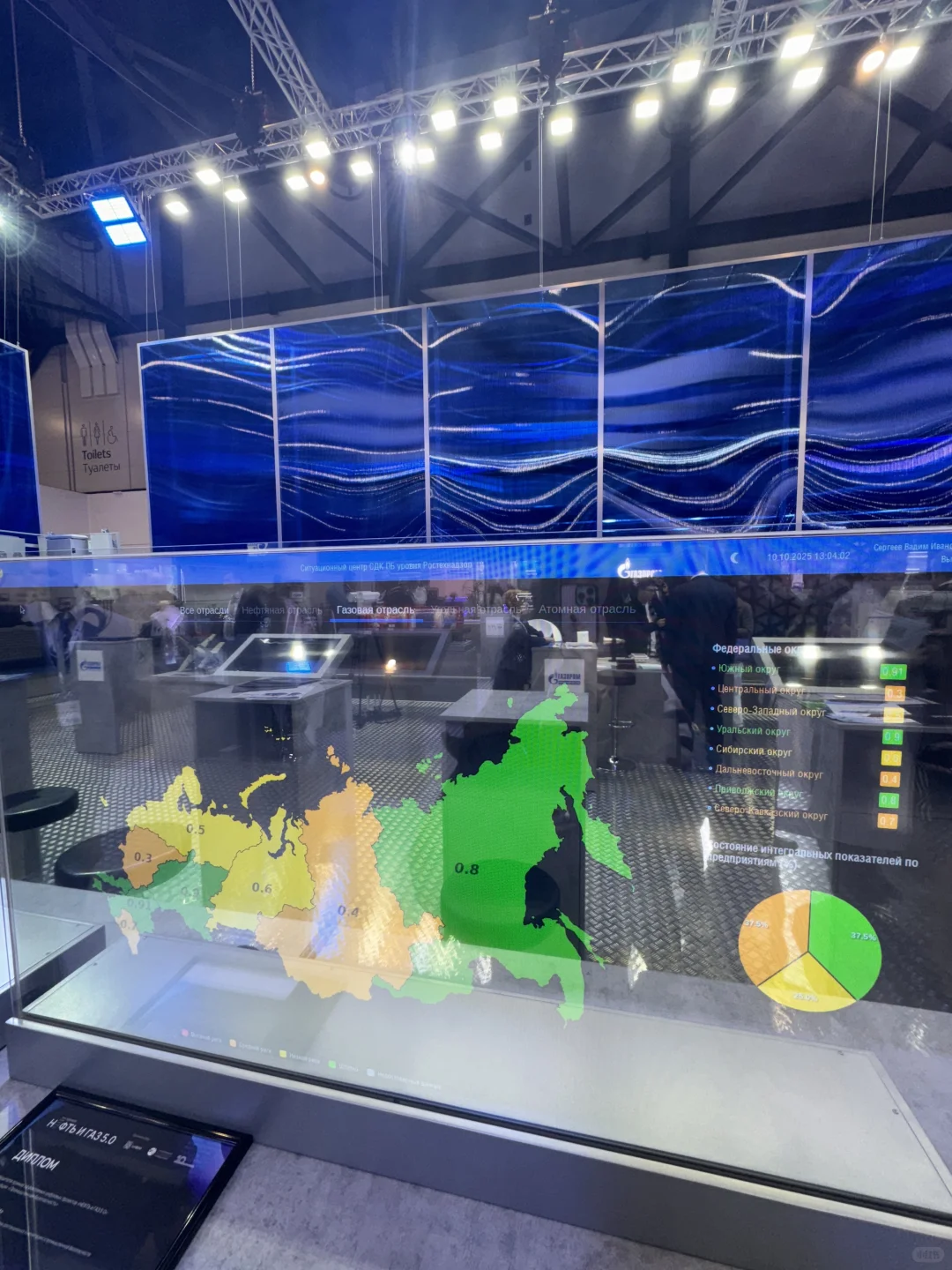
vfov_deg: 102.1
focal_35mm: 14
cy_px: 635
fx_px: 513
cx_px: 476
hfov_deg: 85.7
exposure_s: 1/100
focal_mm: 2.22
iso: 64
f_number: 2.2
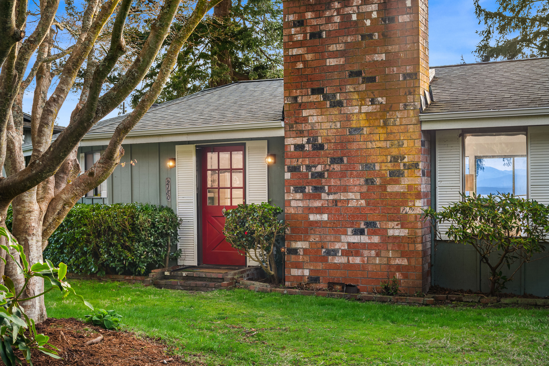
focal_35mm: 45
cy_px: 183
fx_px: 686
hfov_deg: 43.6
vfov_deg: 29.9
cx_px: 274
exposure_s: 1/13
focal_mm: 45
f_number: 8
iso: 200
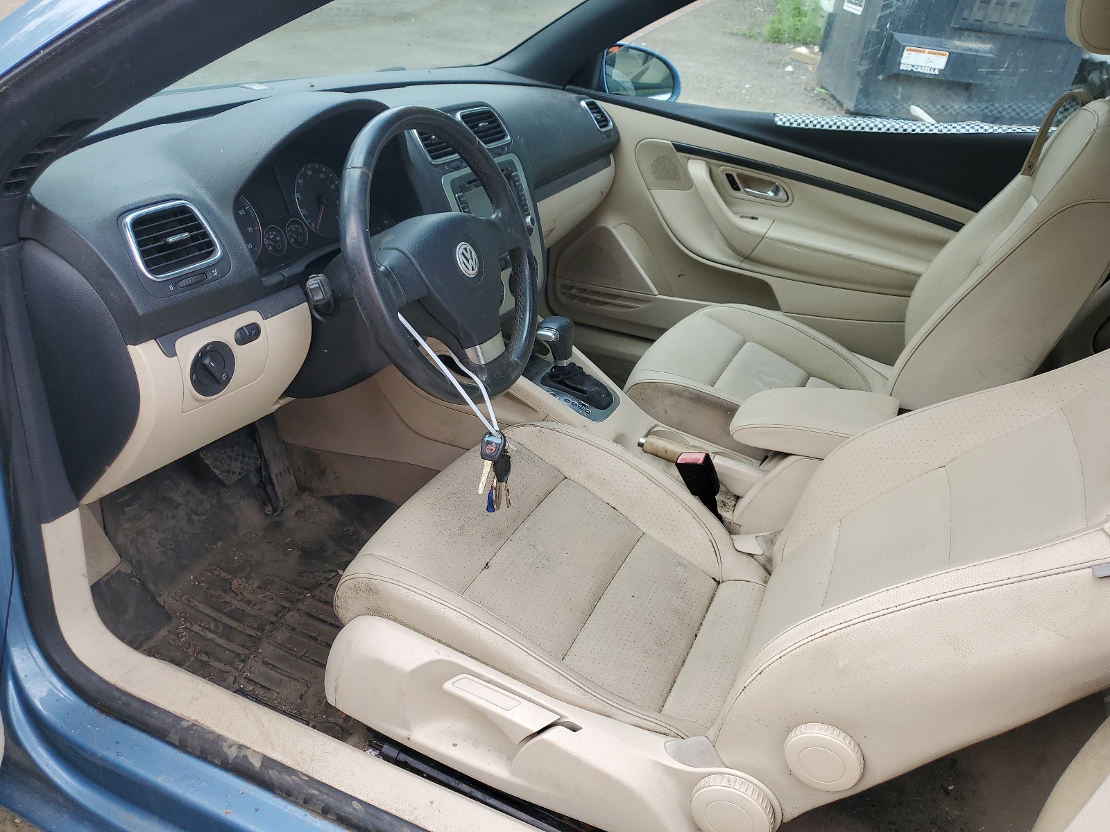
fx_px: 834
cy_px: 416
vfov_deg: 53.1
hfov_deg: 67.3
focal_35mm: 26
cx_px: 555
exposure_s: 1/476
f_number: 1.5
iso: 50
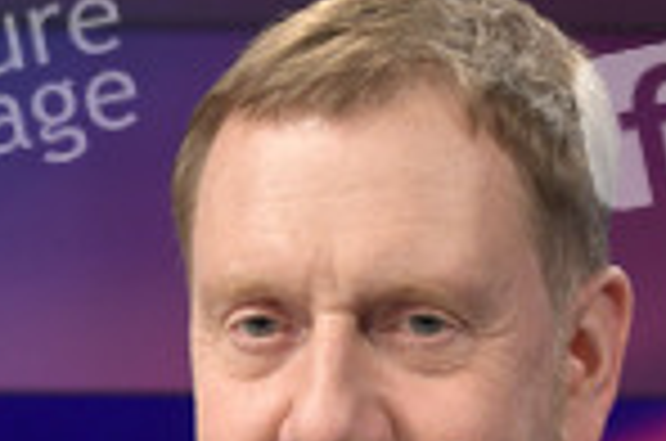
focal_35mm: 130
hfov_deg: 15.8
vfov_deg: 10.0
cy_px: 778
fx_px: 2400
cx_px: 396
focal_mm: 48
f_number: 5.6
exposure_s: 1/200
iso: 1600
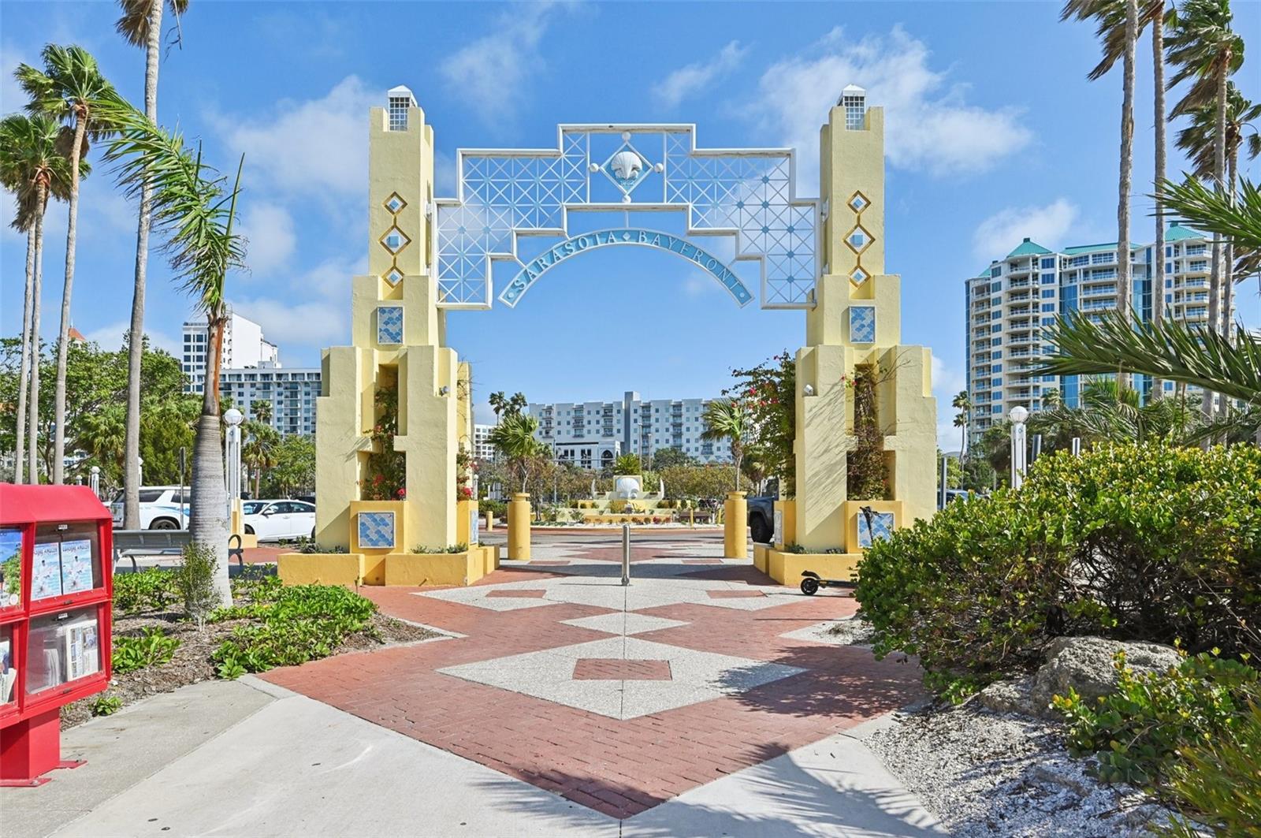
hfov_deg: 81.3
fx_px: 735
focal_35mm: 21
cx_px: 630
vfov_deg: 59.4
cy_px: 419
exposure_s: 1/2000
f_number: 8
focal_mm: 21
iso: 400
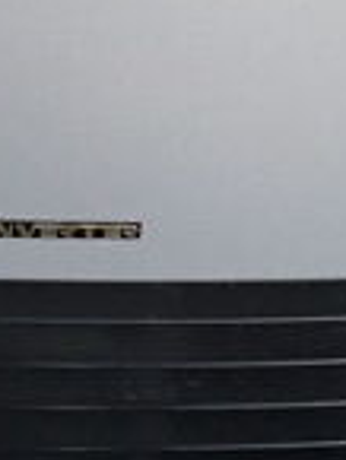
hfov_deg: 12.4
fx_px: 1584
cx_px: 60
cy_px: 136
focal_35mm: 119
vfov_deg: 16.5
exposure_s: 1/50
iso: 250
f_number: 1.9
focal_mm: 3.6
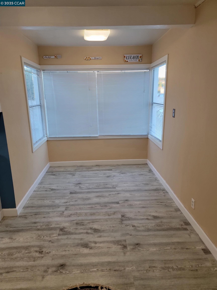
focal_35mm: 24
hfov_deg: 56.8
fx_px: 201
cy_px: 145
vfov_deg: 71.6
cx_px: 108
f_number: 1.8
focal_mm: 6.7
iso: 200
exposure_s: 1/120
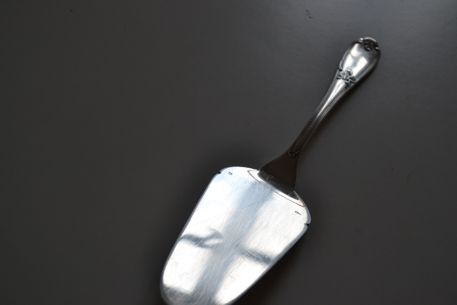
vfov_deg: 29.9
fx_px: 571
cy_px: 152
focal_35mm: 45
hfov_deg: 43.6
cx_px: 228
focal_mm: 30
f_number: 5.6
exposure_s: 1/125
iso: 160
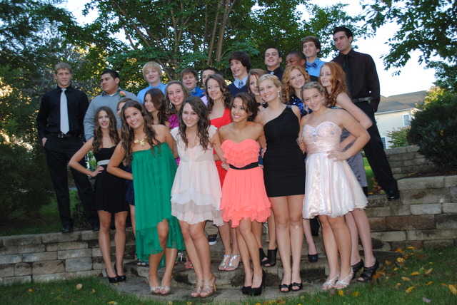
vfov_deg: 34.3
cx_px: 228
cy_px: 152
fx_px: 496
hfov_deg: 49.5
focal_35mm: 39
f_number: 4.2
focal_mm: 26
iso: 200
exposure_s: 1/60
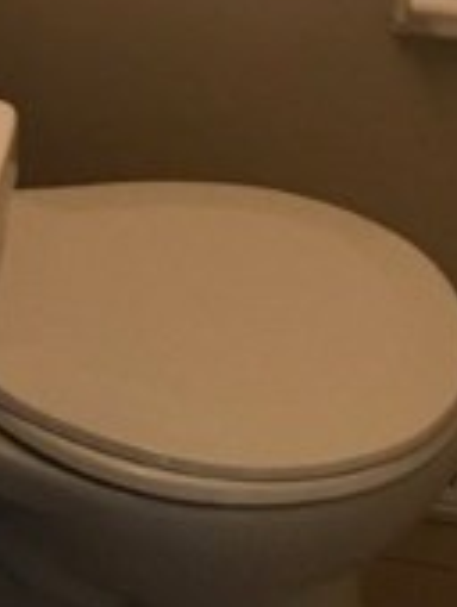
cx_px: 43
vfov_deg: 13.2
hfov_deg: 11.3
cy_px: -557
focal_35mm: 131
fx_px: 2300
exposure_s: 1/30
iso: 125
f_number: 2.2
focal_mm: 4.15
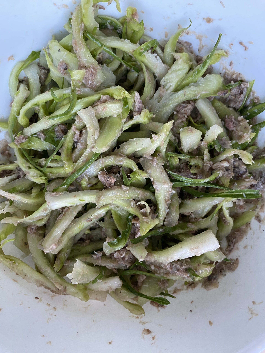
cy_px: 176
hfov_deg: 54.9
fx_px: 255
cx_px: 132
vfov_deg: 69.4
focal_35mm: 25
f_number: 1.8
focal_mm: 4.25
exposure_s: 1/60
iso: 320
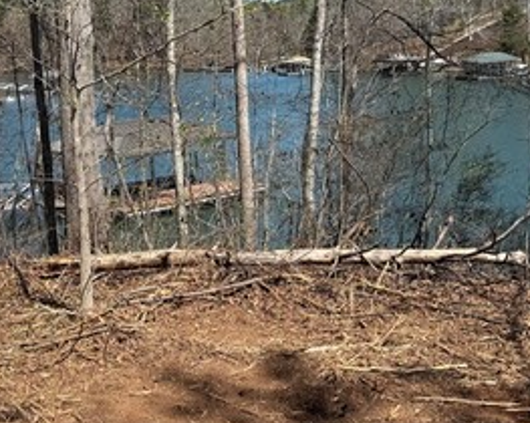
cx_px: 300
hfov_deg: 33.0
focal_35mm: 57
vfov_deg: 26.6
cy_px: 222
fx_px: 893
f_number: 1.78
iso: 80
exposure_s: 1/3953
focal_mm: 6.76
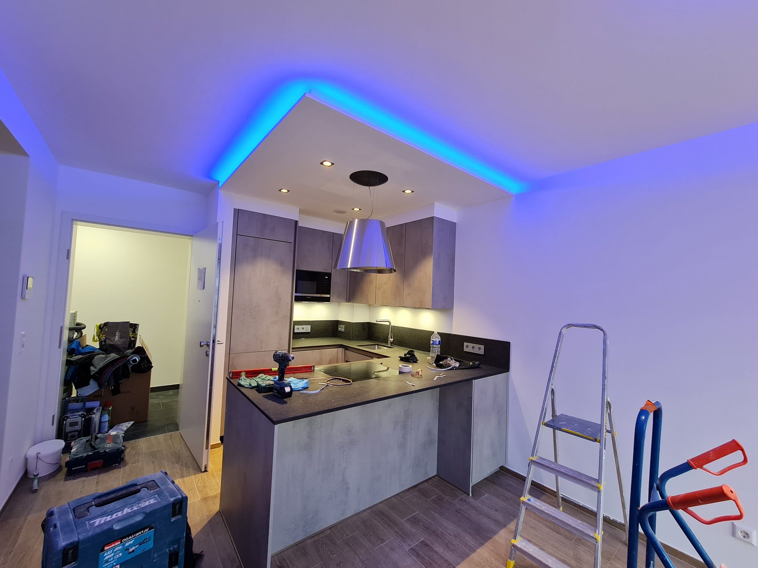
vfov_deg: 89.9
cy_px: 284
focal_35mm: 13
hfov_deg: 106.2
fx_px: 285
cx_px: 379
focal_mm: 2.2
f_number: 2.2
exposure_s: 1/50
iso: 160
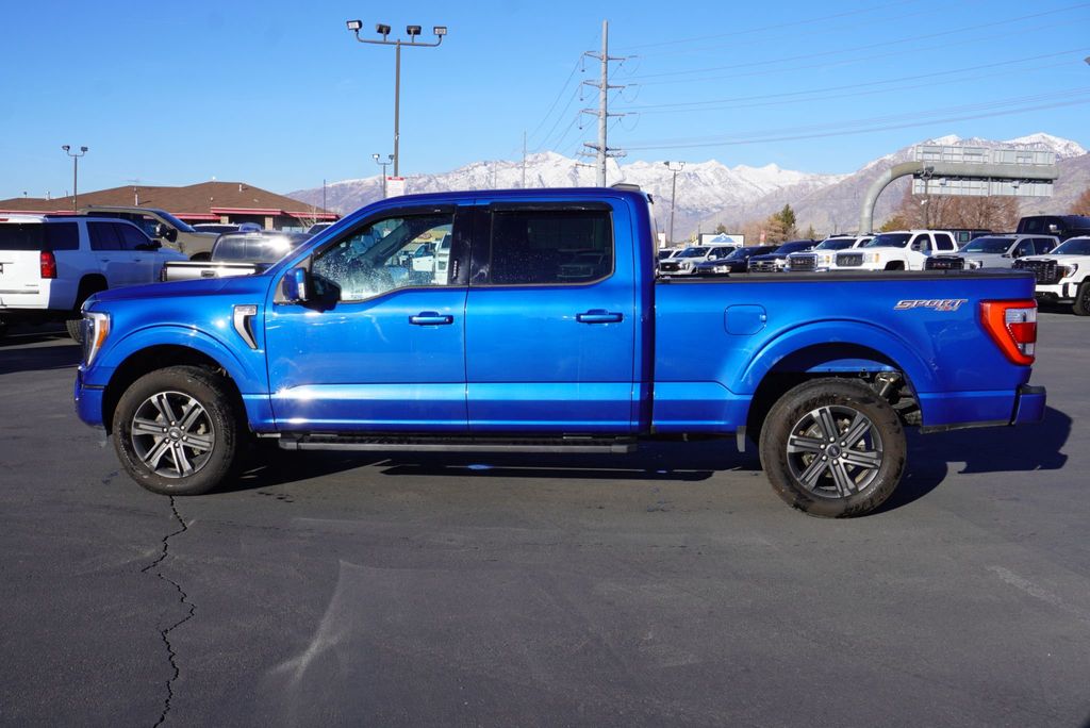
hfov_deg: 53.1
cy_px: 364
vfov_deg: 36.9
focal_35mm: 36
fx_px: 1091
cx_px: 545
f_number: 10
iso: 100
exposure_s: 1/125
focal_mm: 24
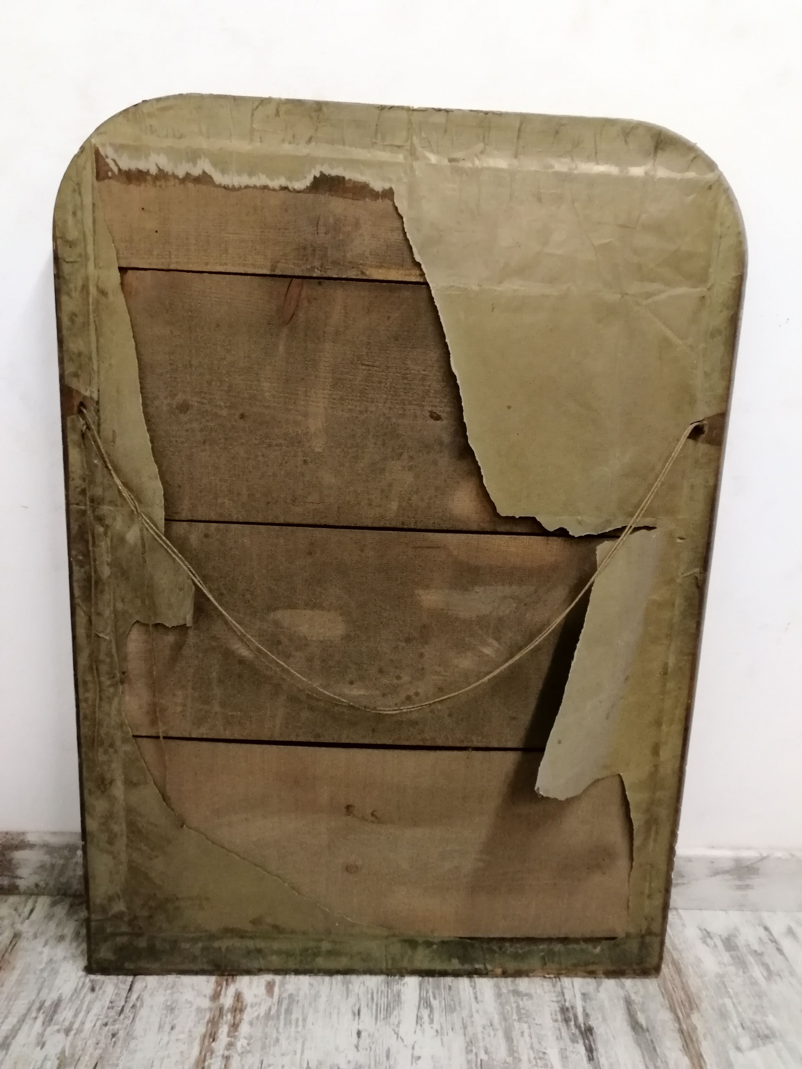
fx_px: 741
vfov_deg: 71.6
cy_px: 534
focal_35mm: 24
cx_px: 401
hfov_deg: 56.8
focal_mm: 2.38
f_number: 2.2
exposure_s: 1/33.3
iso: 160
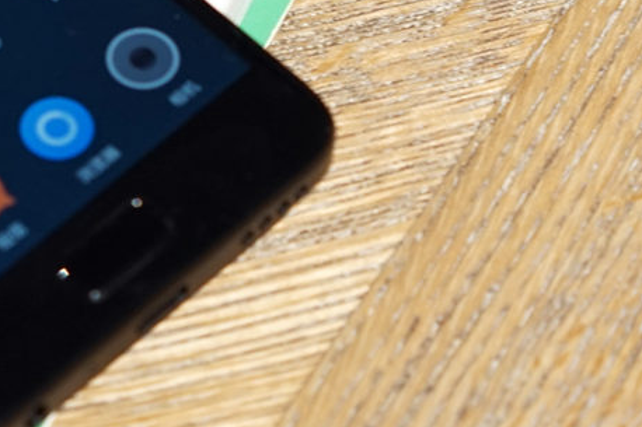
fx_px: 4278
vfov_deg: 5.7
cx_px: -193
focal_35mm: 240
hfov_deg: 8.5
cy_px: -83
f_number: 4
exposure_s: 1/60
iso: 800
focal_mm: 55
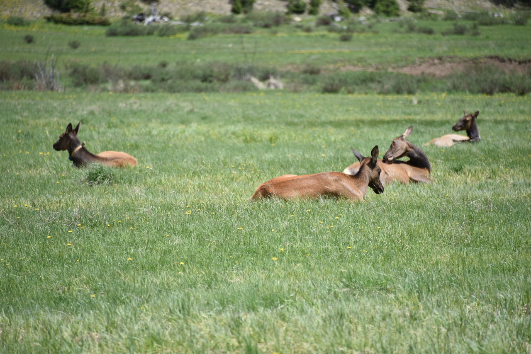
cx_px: 266
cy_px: 177
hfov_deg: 6.9
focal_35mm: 300
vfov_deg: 4.6
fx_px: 4426
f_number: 5.6
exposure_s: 1/640
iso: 220
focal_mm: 300
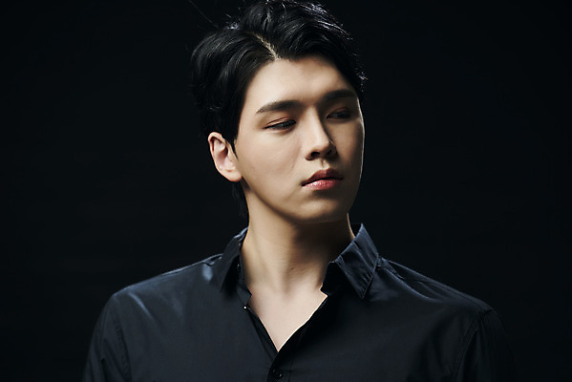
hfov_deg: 13.2
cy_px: 191
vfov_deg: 8.9
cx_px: 286
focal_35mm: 155
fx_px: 2464
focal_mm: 155
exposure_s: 1/125
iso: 64
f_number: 4
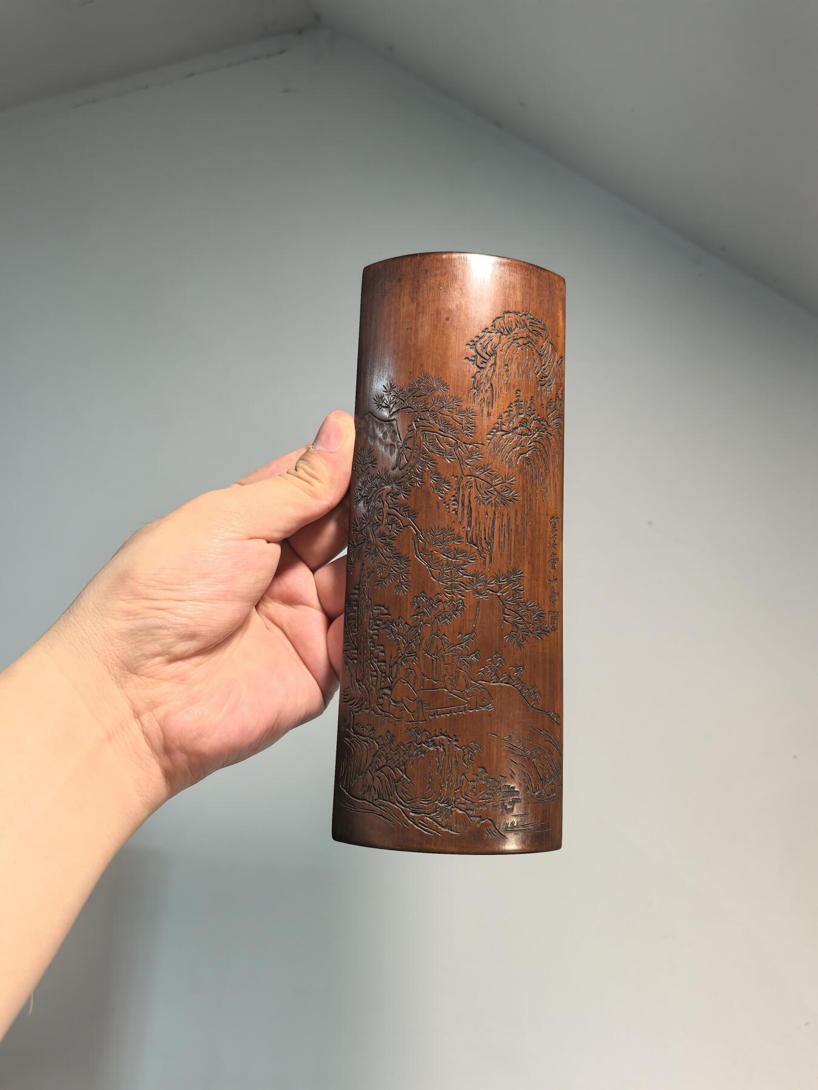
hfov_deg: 51.4
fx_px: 851
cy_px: 545
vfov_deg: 65.3
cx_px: 409
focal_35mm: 27
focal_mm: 6.98
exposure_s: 1/100
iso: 250
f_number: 2
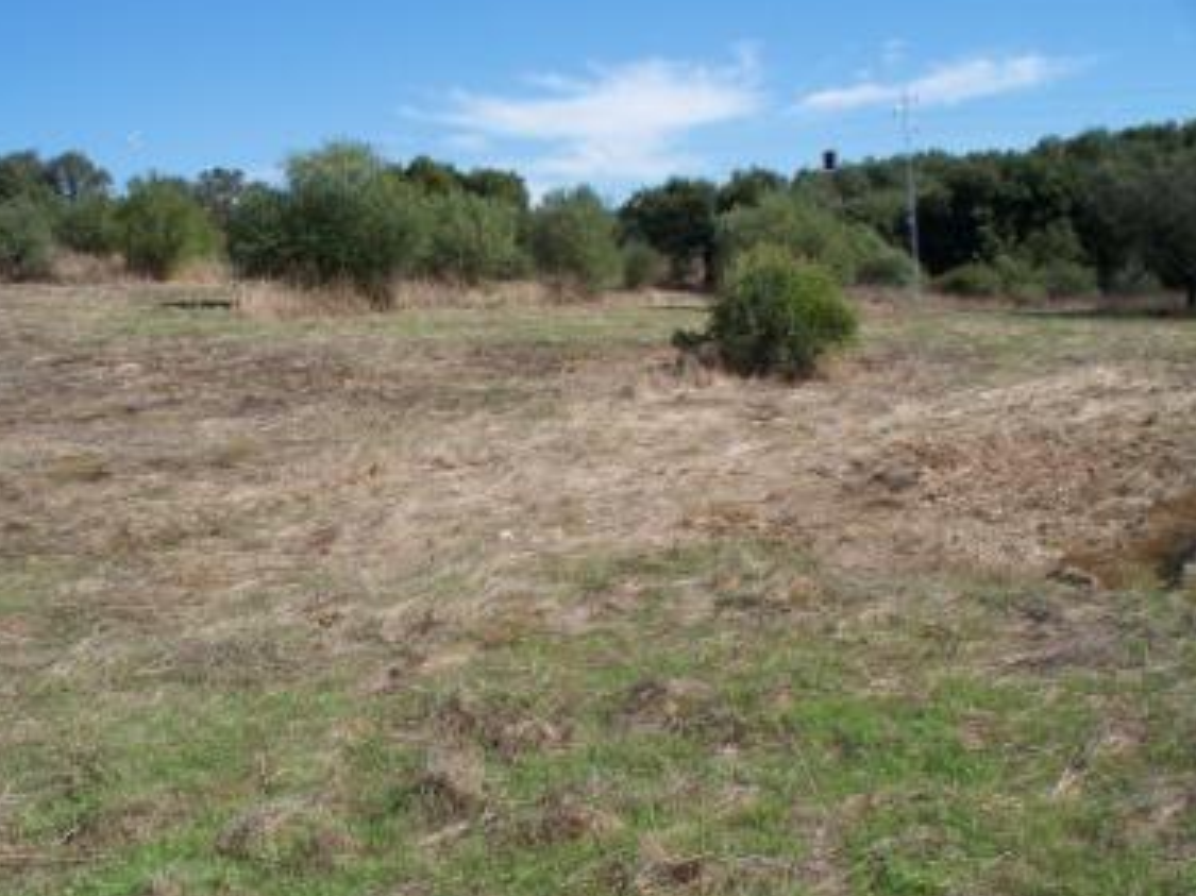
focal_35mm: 43
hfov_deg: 43.7
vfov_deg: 33.5
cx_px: 485
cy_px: 513
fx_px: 1485
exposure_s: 1/400
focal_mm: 7.54
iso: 64
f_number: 5
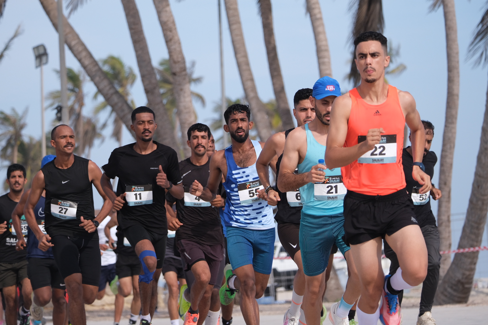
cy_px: 162
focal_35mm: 225
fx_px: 3050
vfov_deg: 6.1
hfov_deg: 9.1
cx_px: 244
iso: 640
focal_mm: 150
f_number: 5.6
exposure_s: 1/2000
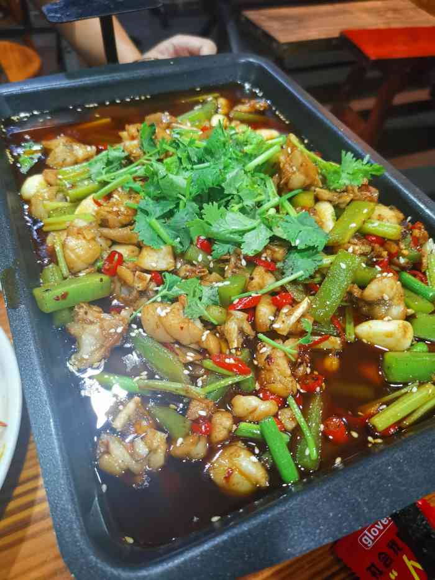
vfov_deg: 65.3
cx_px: 218
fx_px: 452
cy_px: 290
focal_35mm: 27
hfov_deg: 51.4
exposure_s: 1/33.3
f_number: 1.8
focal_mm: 5.58
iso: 640
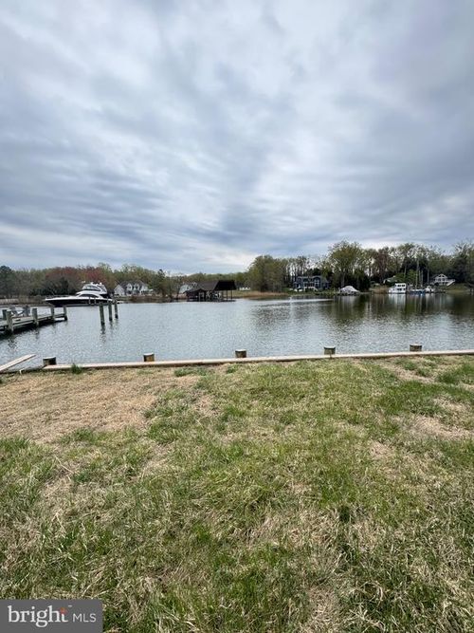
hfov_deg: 85.7
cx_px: 237
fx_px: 256
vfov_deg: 102.1
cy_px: 316
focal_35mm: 14
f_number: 2.2
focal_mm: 2.22
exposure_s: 1/464
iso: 40
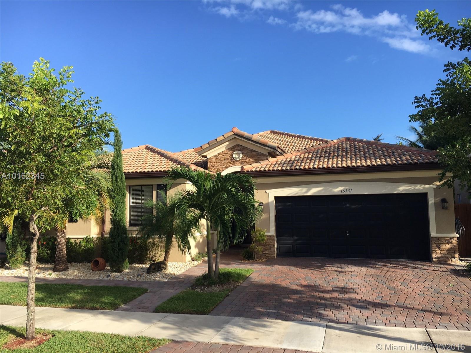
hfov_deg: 61.7
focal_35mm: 29
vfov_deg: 48.2
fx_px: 395
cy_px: 176
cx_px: 236
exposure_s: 1/884
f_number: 2.2
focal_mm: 4.15
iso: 25
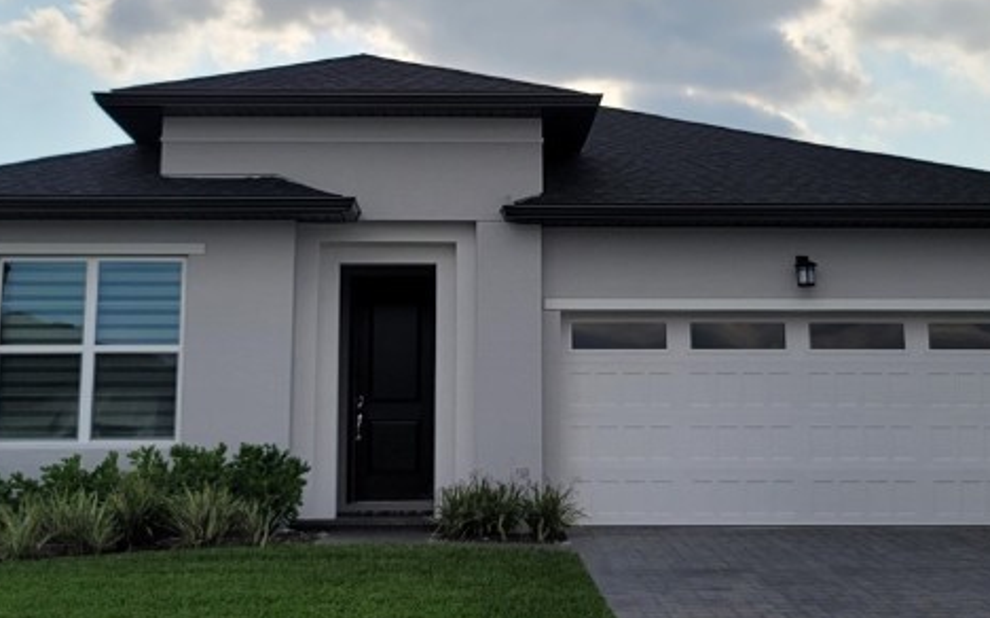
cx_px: 442
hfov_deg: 35.1
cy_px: 188
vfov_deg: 22.2
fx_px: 1564
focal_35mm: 58
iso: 20
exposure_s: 1/1461
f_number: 1.8
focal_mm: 7
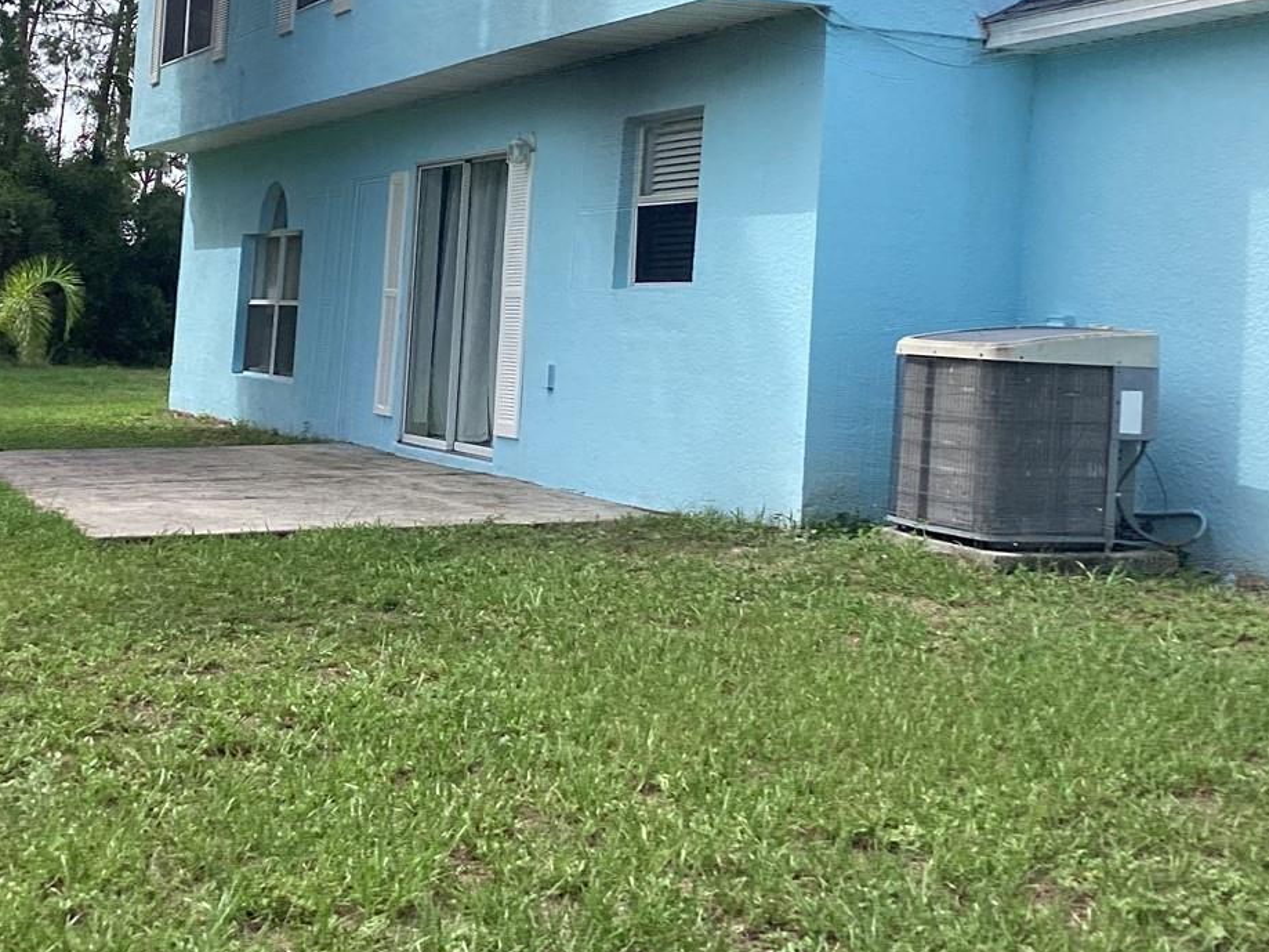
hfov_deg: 35.5
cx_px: 616
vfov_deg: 26.5
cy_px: 175
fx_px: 1979
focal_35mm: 54
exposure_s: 1/662
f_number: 2.4
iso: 25
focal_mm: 3.3
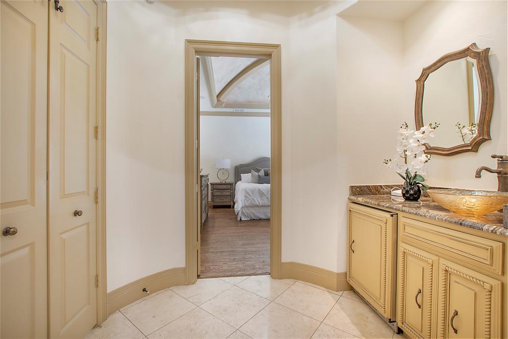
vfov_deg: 77.3
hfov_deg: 100.4
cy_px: 170
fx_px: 212
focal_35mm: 15
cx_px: 254
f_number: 7.1
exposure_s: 1/10
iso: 100
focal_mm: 10
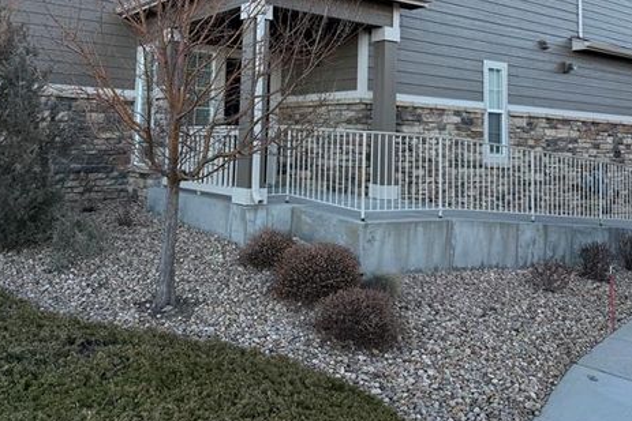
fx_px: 632
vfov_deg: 35.5
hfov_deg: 53.1
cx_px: 306
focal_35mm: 36
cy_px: 76
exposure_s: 1/563
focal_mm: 6.76
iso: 100
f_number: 1.78
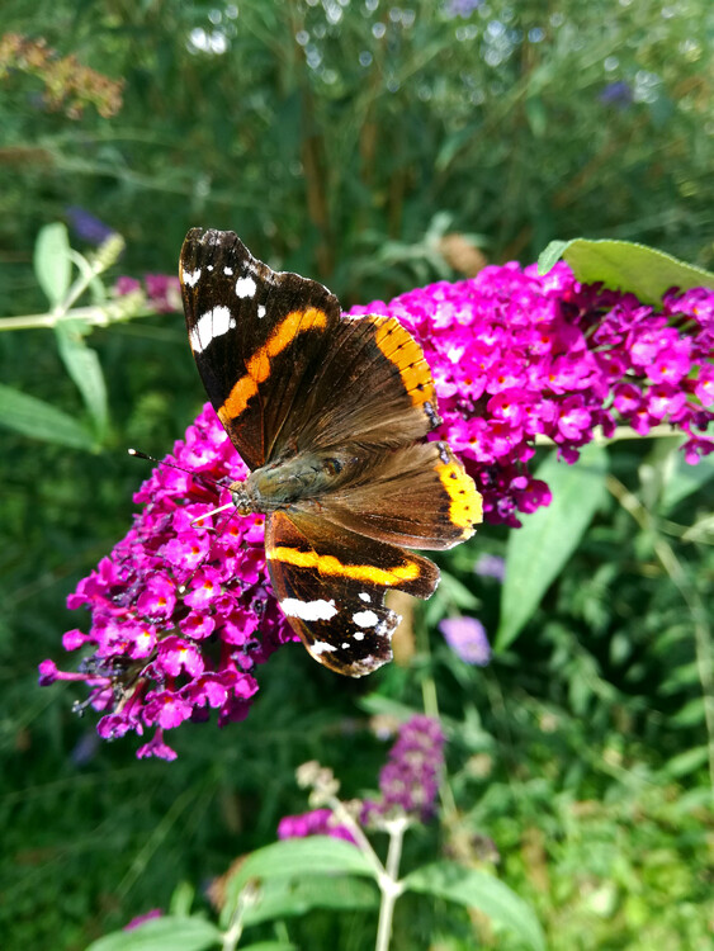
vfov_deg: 65.3
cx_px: 357
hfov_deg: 51.4
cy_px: 476
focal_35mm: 27
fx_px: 742
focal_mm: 3.79
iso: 50
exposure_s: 1/151
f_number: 2
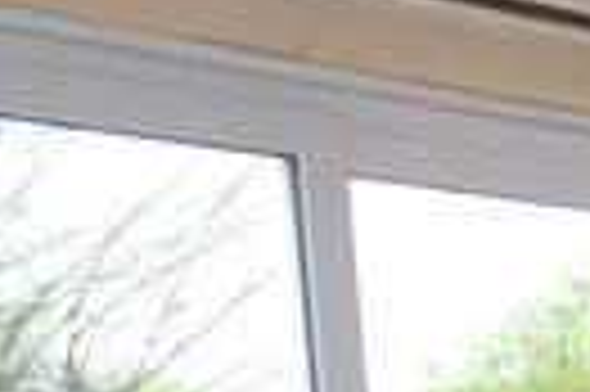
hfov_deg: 13.0
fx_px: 1915
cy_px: 779
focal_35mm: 117
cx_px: 1437
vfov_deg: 10.7
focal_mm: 10
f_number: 4
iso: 250
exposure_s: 1/60
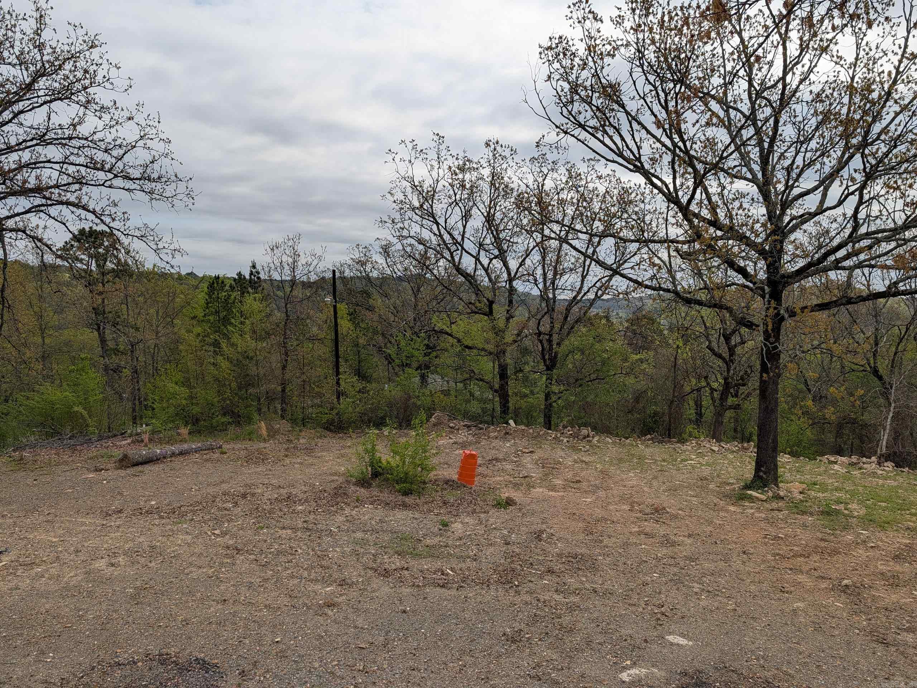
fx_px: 636
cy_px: 344
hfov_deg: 71.6
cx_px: 458
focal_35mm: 24
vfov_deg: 56.8
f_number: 1.68
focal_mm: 6.9
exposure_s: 1/1880
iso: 19
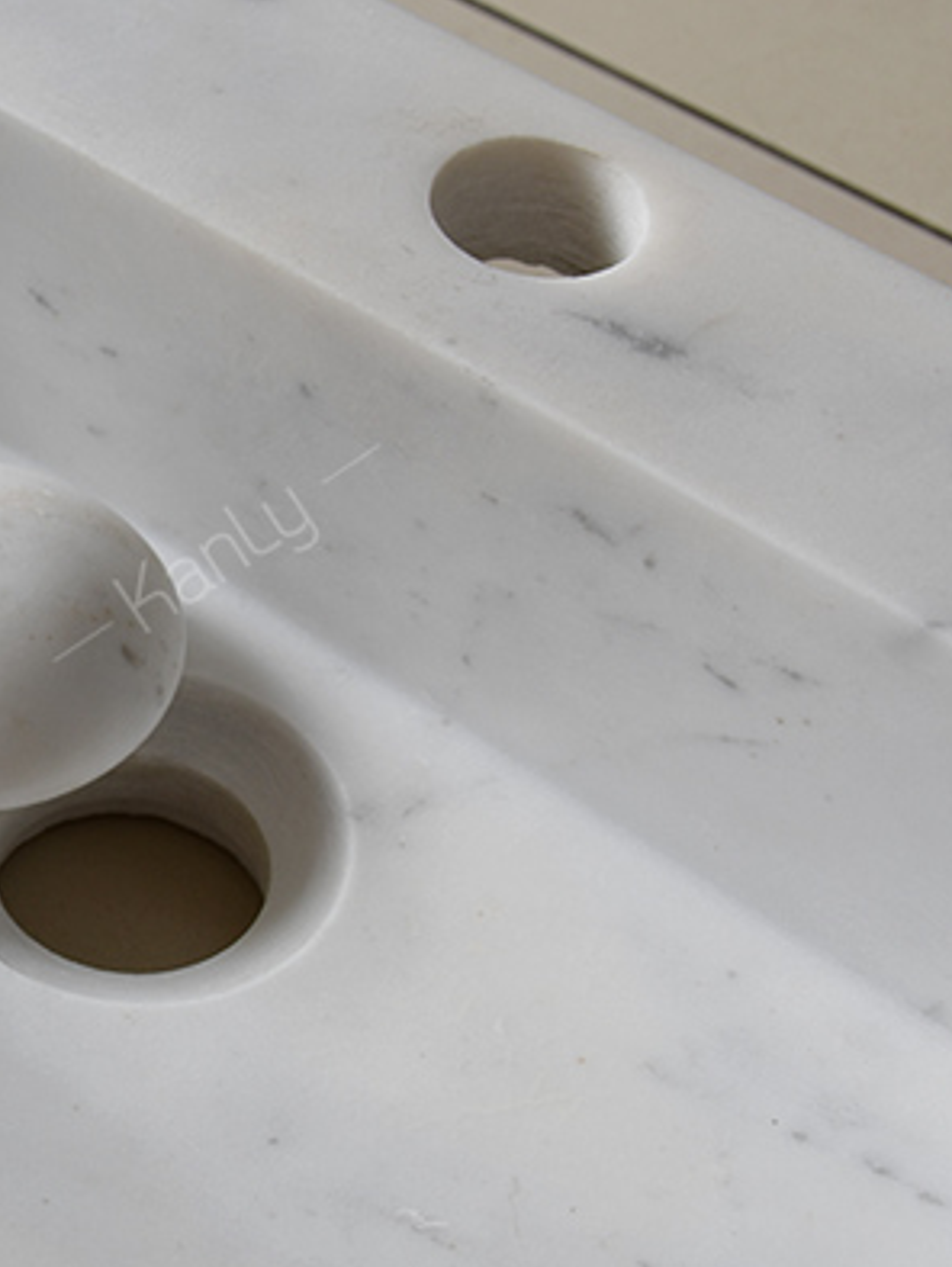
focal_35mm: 78
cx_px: -109
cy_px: 777
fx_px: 2857
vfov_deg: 24.9
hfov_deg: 18.2
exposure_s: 1/30
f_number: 6.3
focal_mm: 27
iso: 125
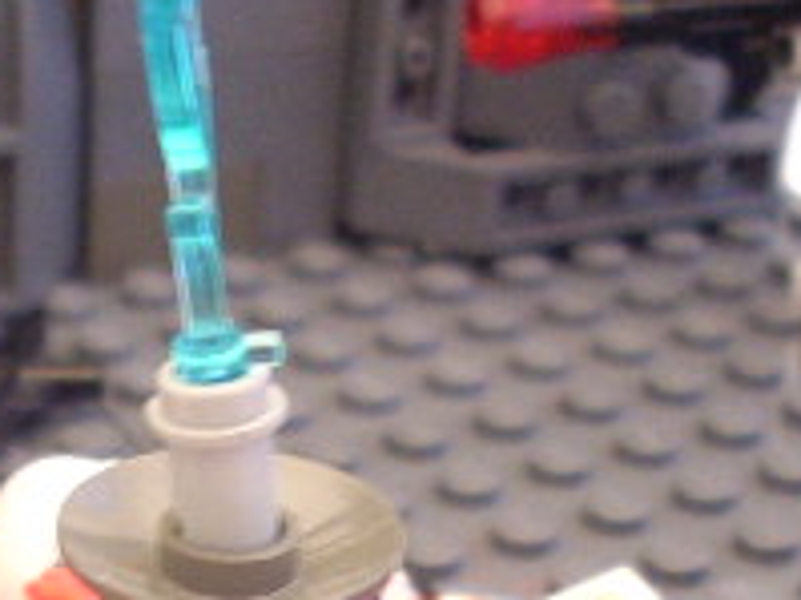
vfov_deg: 12.2
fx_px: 2752
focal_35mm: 119
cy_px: 697
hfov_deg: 16.4
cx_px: 137
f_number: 2.8
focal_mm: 6.2
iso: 200
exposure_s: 1/10.4
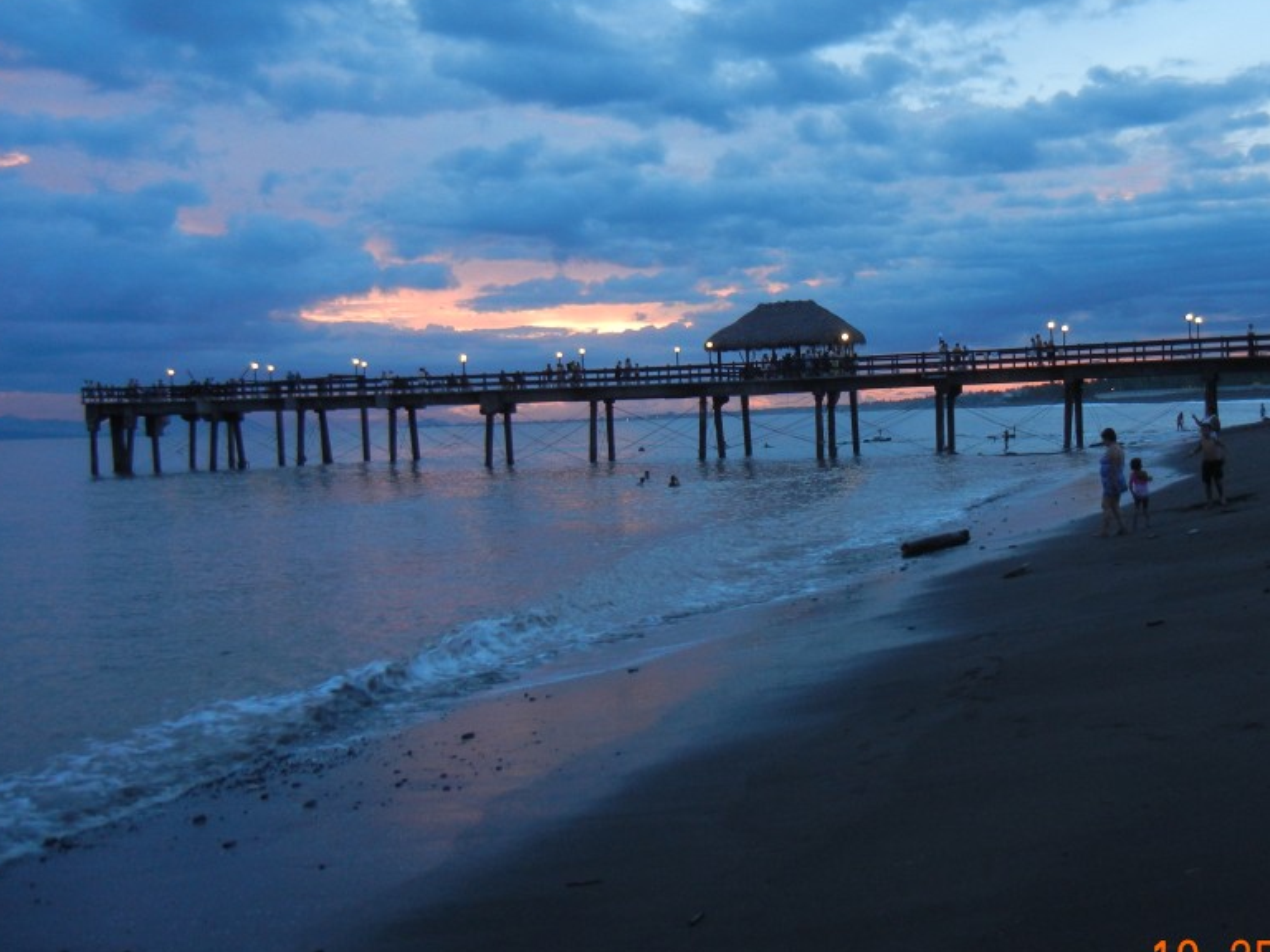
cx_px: 824
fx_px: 1468
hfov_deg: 46.2
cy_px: 458
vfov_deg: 36.0
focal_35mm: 40
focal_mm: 5.4
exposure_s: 1/30
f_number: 3.5
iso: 205
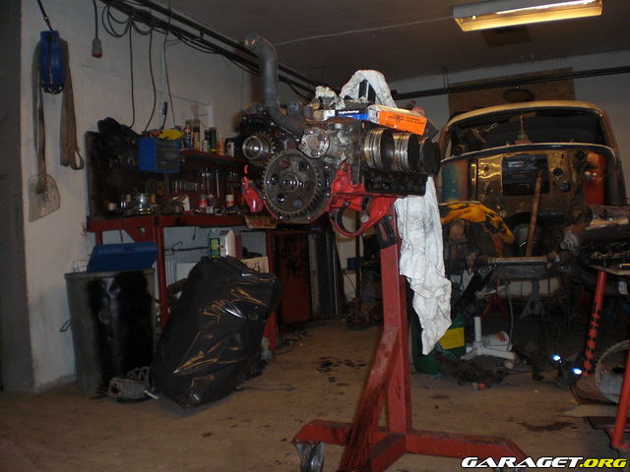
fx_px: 655
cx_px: 315
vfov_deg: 39.7
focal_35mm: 36
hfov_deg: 51.4
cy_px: 236
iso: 200
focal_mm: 6.3
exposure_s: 1/60
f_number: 3.1
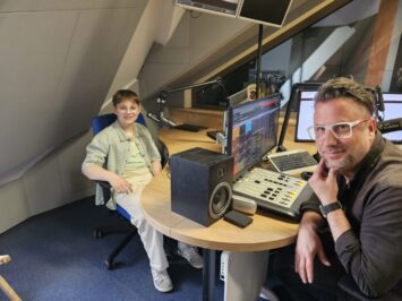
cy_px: 150
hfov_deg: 73.9
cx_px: 201
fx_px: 267
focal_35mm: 23
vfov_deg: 58.9
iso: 1000
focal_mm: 5.4
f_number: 1.8
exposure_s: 1/100
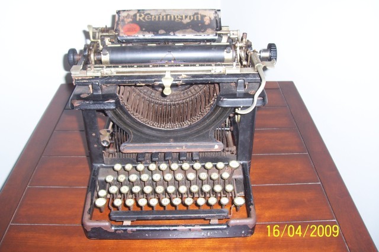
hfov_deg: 55.8
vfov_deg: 38.8
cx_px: 190
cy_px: 126
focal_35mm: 34
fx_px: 358
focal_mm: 5.6
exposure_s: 1/60
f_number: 2.7
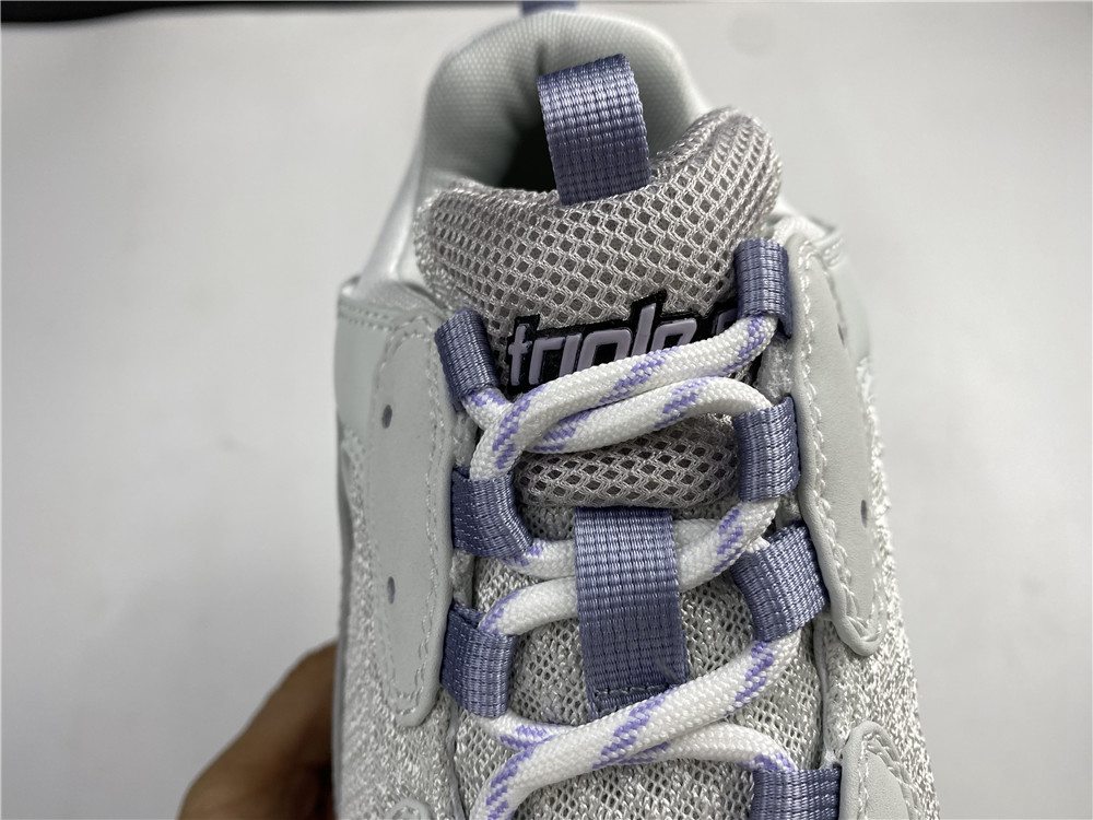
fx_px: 821
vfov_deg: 53.1
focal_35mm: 26
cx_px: 546
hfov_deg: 67.3
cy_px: 410
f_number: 1.8
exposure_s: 1/100
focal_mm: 4.25
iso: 32
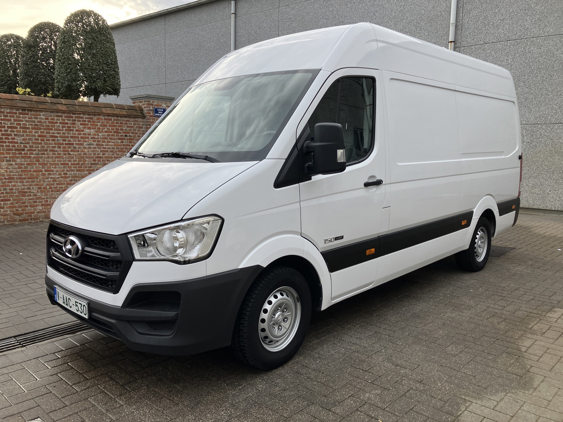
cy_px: 211
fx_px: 455
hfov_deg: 63.4
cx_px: 282
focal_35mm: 28
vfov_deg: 49.7
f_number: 1.8
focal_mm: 3.99
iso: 32
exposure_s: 1/481
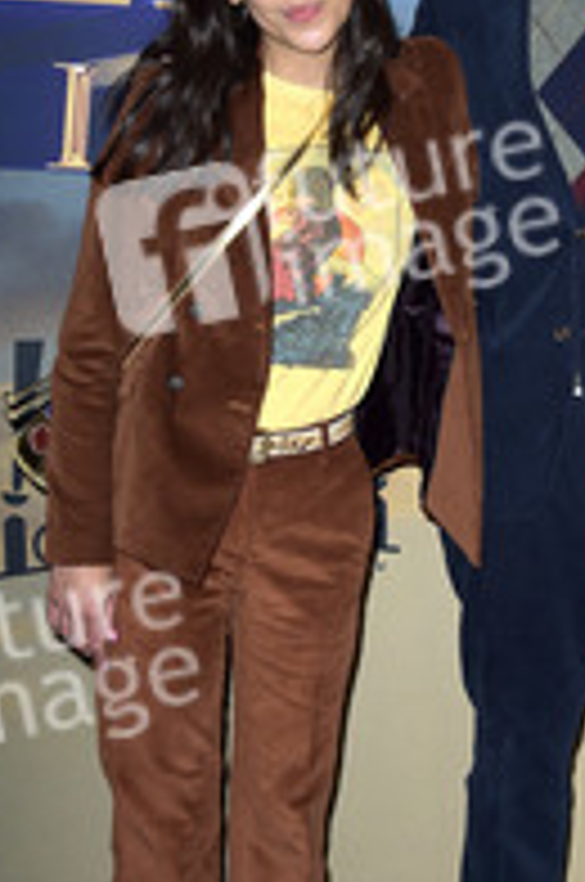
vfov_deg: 22.7
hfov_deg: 15.1
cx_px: 461
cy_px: 454
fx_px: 2201
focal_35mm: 90
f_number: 6.3
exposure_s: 1/250
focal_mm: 44
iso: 320
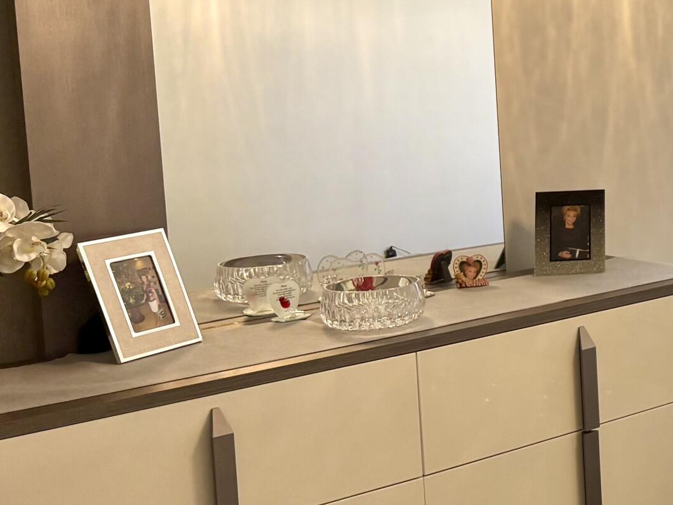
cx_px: 877
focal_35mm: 73
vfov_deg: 20.1
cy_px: 173
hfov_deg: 23.5
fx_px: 1419
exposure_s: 1/121
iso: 64
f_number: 1.6
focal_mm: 5.96
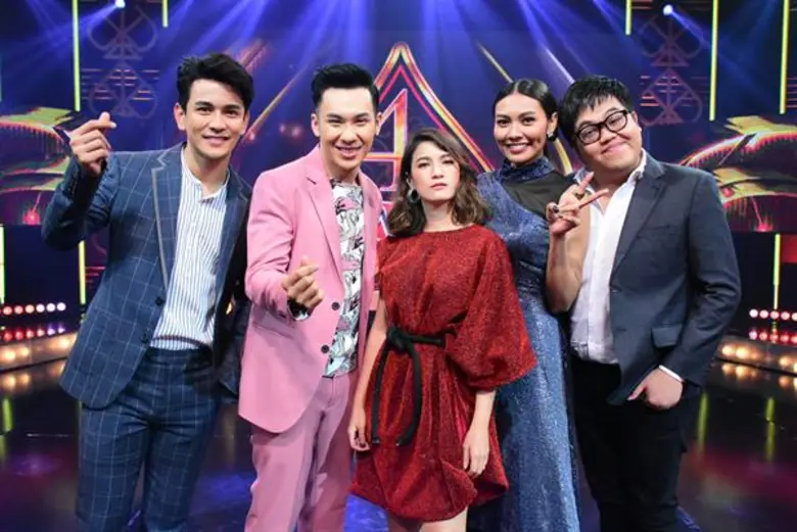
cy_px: 266
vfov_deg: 38.4
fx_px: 764
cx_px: 398
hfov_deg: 55.1
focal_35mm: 34
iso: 8000
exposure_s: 1/1000
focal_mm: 23
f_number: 3.8
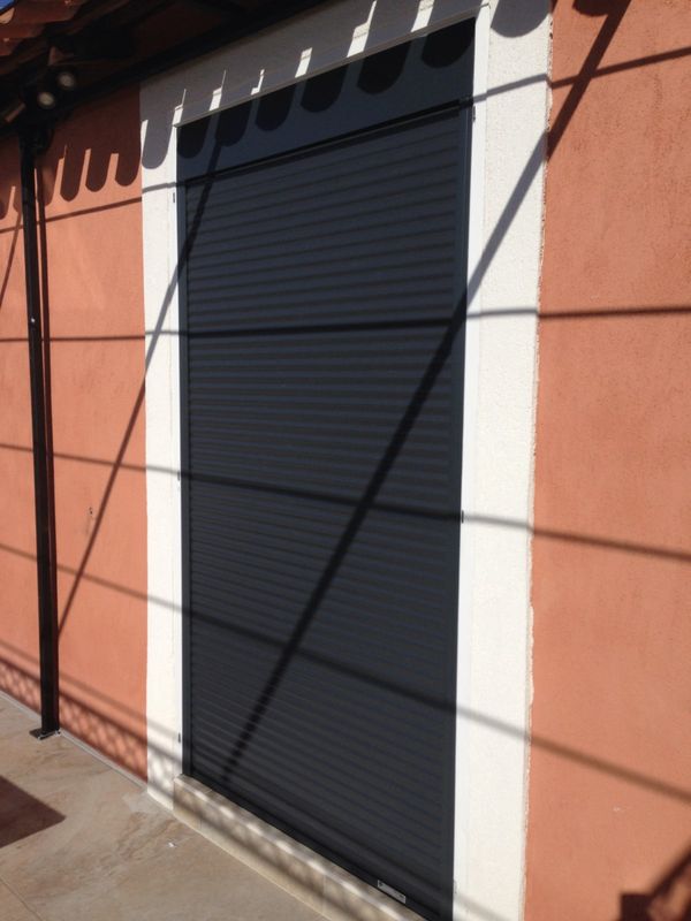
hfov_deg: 42.9
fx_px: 878
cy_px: 460
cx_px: 346
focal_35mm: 33
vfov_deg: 55.4
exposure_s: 1/3623
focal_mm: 4.12
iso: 50
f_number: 2.4
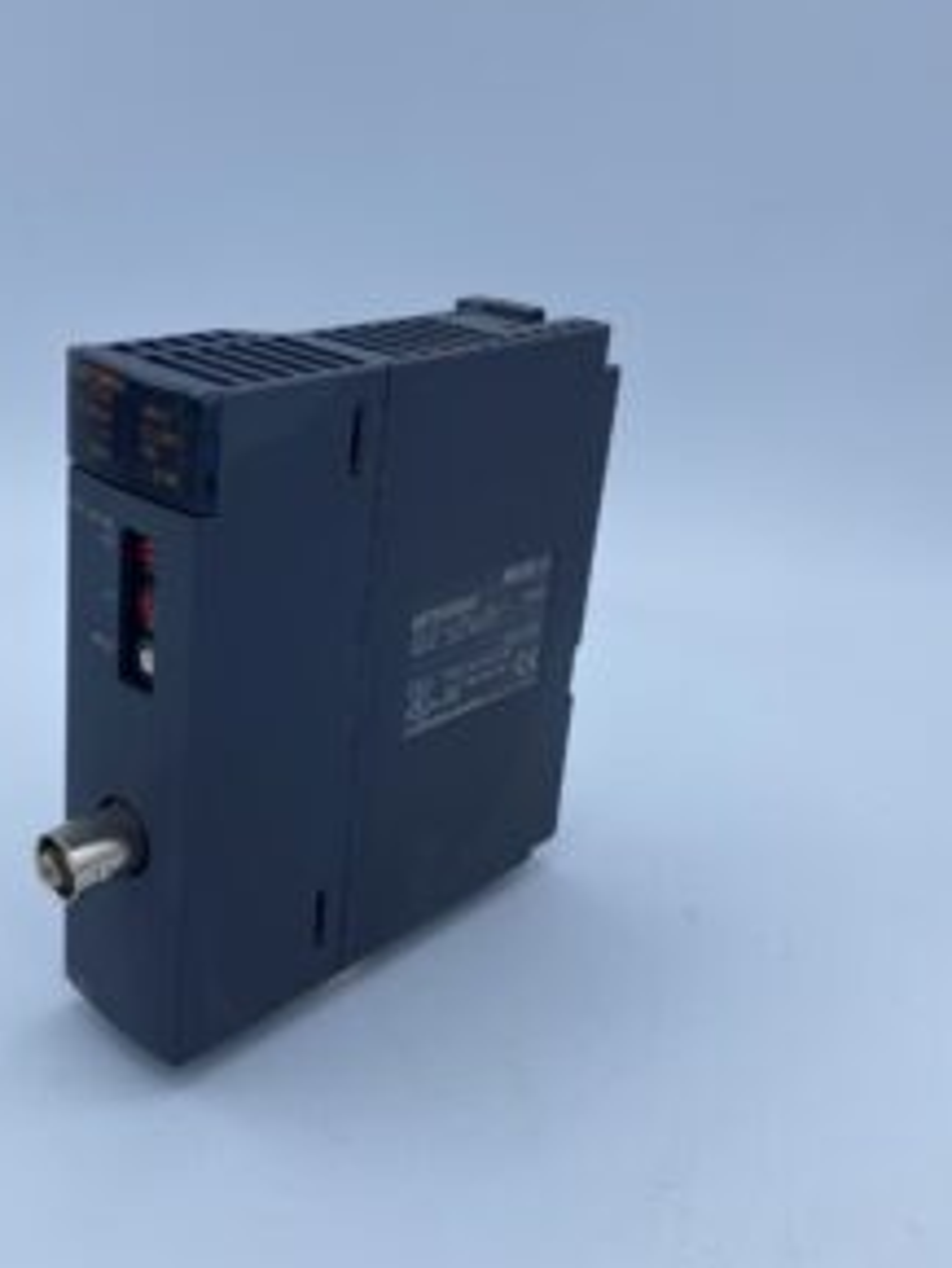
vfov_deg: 51.2
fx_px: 1319
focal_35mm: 36
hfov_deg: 39.2
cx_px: 320
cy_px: 540
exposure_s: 1/1245
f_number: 1.8
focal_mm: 4.25
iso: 32
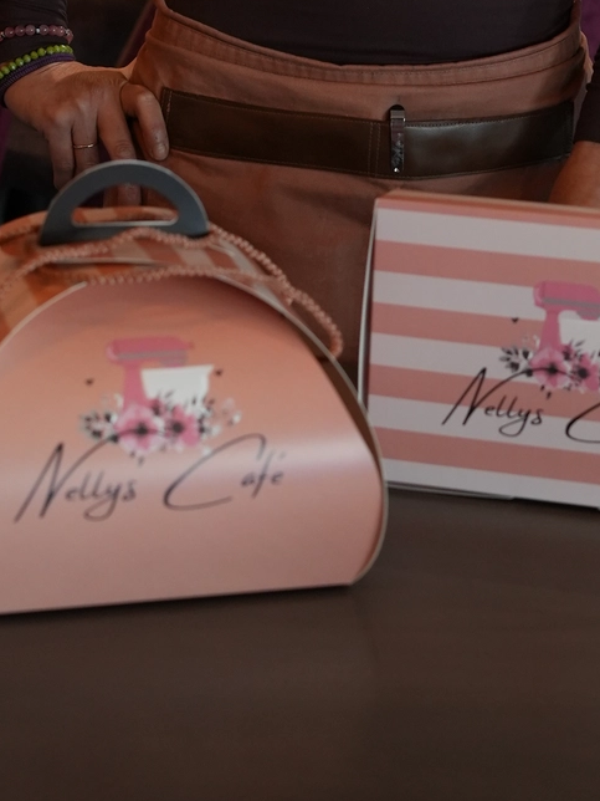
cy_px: -91
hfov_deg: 13.2
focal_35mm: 112
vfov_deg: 17.0
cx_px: 329
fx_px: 2588
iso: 2500
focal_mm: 50
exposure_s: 1/400
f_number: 3.5
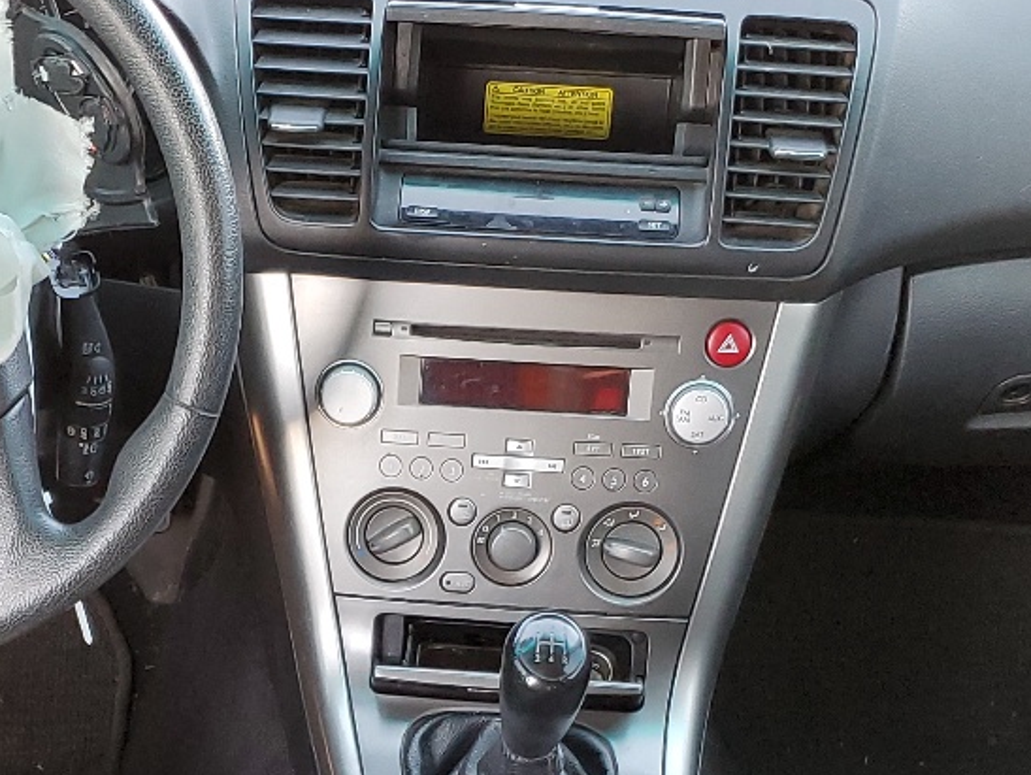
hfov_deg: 25.5
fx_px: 2265
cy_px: 843
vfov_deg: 18.7
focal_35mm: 76
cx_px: 358
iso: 93
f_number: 1.5
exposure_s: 1/120
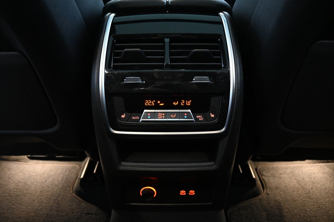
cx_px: 167
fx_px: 271
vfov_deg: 44.6
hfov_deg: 63.2
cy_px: 111
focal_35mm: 29
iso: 7200
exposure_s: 1/30
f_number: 3.8
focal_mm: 19.5
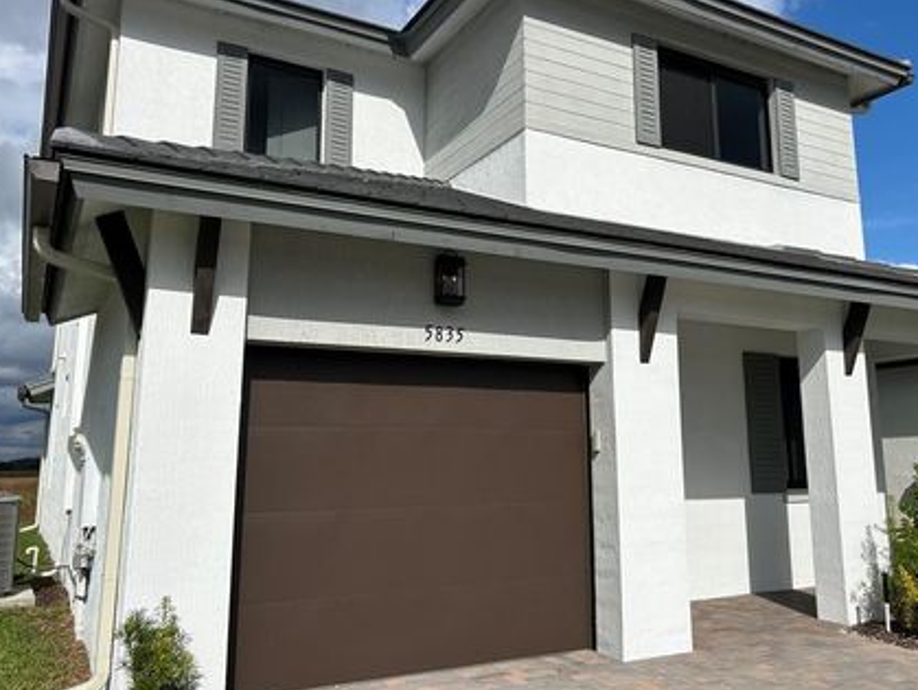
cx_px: 515
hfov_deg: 58.1
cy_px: 303
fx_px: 823
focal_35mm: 31
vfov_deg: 45.4
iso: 50
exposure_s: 1/11364
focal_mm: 5.7
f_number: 1.5
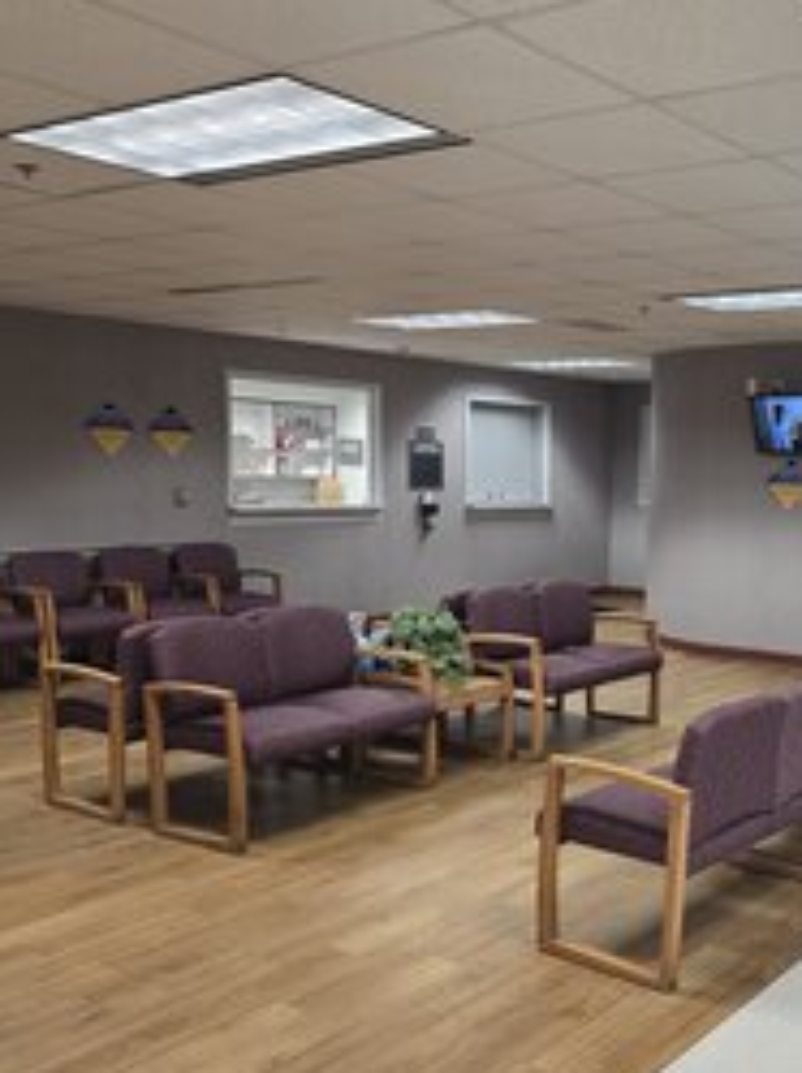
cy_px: 638
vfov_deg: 49.9
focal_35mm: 37
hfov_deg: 37.1
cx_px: 651
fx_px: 1146
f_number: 1.7
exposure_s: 1/120
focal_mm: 6.3
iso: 320
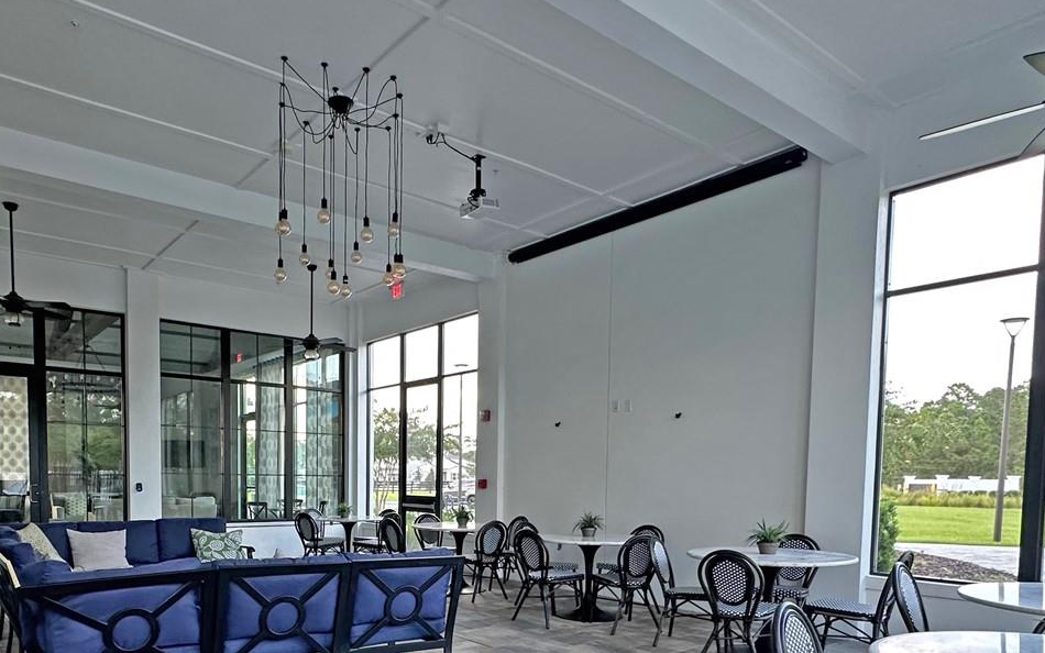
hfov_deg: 71.7
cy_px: 522
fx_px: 712
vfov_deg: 46.7
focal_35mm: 25
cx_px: 414
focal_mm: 2.22
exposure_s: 1/60
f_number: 2.2
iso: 250
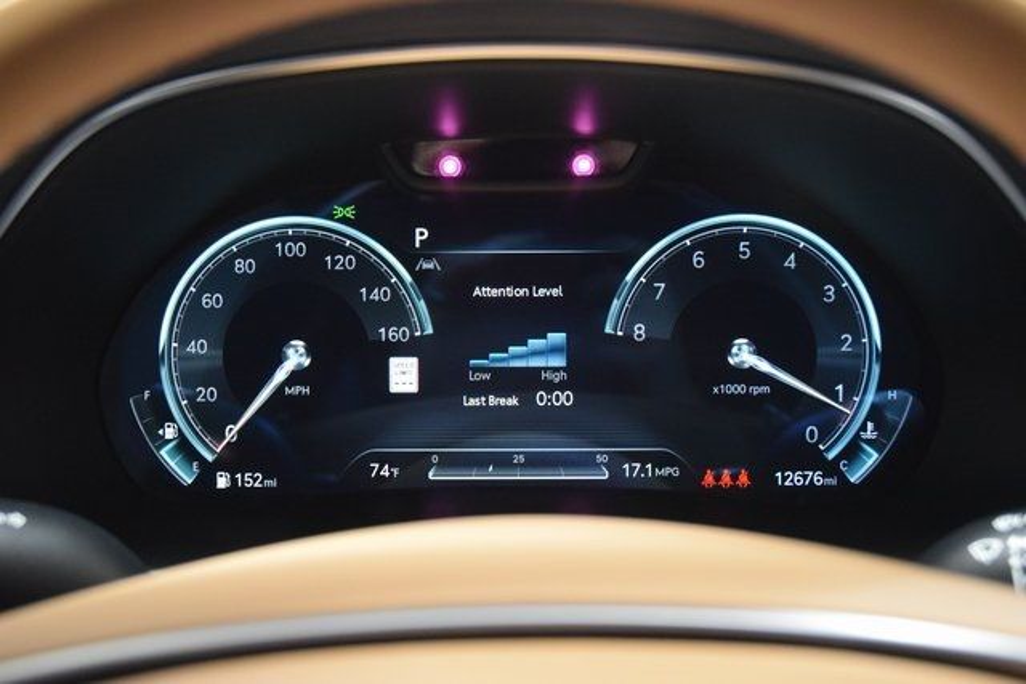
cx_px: 513
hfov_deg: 42.3
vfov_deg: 29.0
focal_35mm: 46
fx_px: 1325
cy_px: 342
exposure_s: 1/25
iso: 3200
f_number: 4
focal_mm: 31
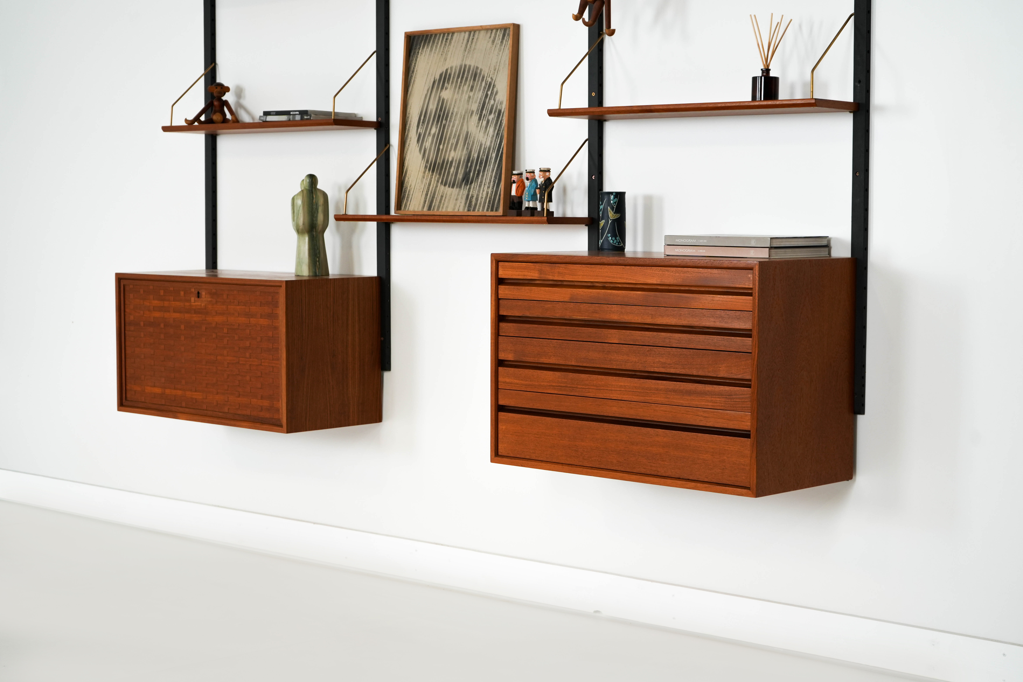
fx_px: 1790
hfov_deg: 31.9
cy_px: 341
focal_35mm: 63
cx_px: 512
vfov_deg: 21.6
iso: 500
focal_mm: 63
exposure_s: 1/30
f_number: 5.6
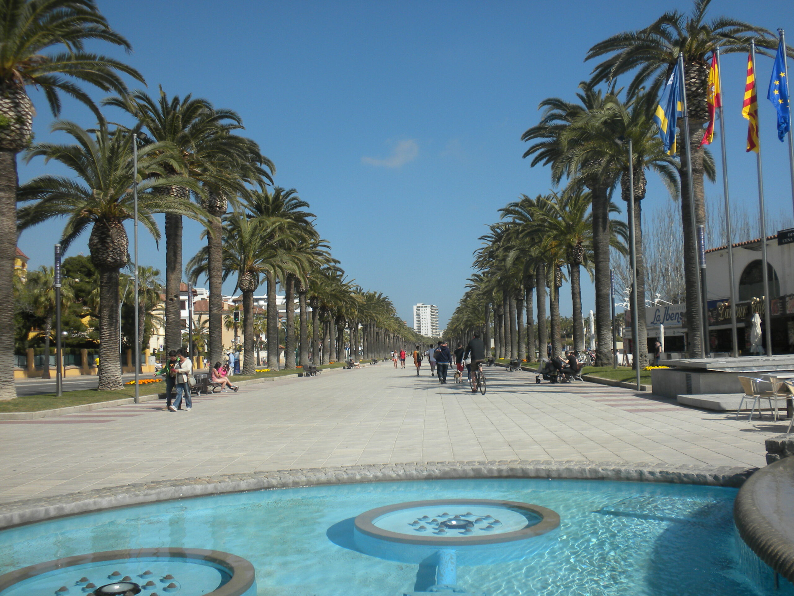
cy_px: 298
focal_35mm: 37
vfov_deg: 38.7
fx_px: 849
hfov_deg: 50.1
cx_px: 397
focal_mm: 6.6
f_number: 10
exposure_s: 1/153
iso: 64
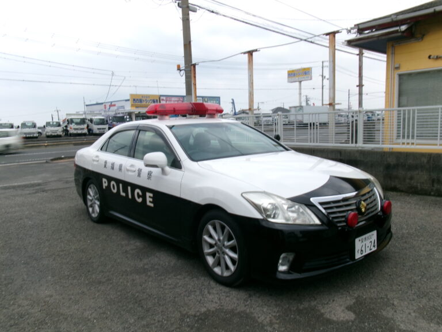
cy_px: 166
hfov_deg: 63.4
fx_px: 358
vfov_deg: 49.7
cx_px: 221
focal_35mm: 28
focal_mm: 5.1
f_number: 10.8
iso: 100
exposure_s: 1/40
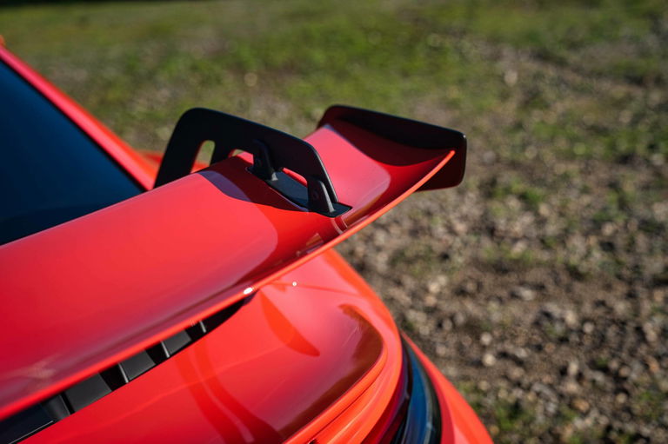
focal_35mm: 51
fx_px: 946
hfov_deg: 38.9
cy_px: 222
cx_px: 334
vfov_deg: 26.4
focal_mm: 51
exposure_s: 1/800
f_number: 2.8
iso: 100
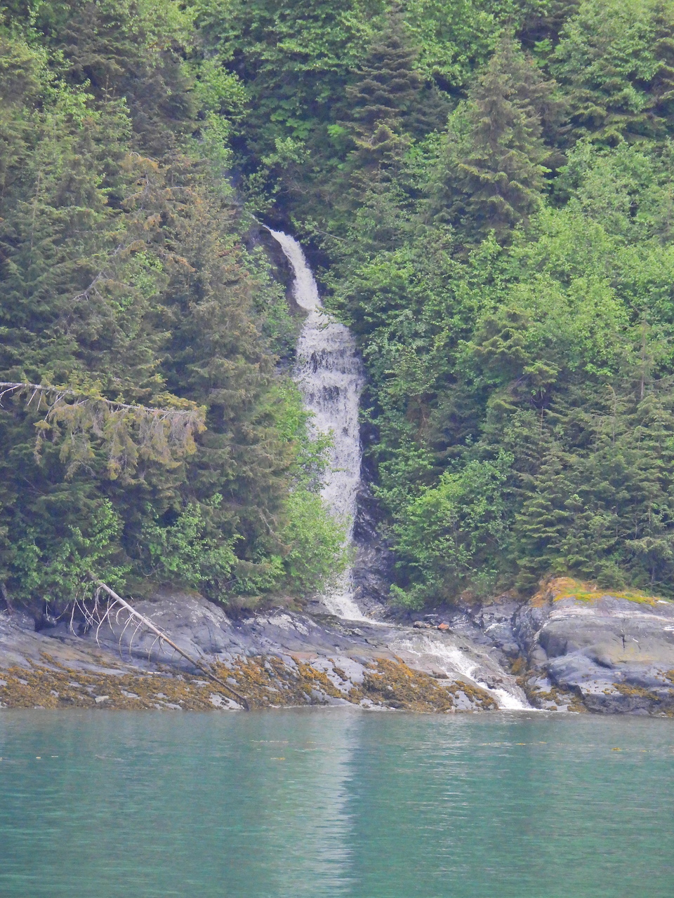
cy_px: 449
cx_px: 337
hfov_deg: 1.6
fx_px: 24663
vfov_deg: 2.1
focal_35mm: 950
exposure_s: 1/250
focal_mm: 170
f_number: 5.6
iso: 720
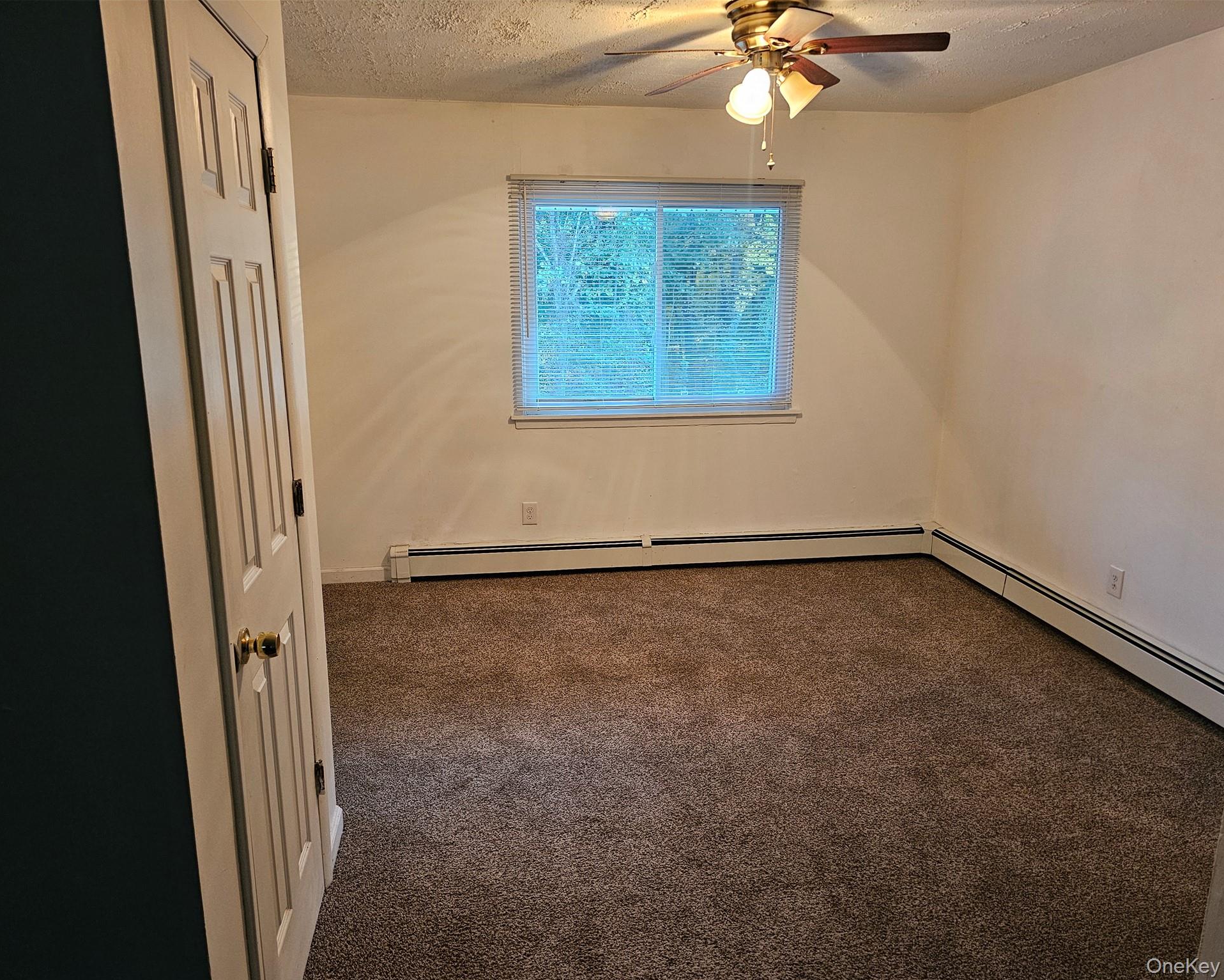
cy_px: 490
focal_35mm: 24
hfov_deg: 70.3
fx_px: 869
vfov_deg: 58.8
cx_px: 622
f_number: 1.7
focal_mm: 6.3
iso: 800
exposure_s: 1/60
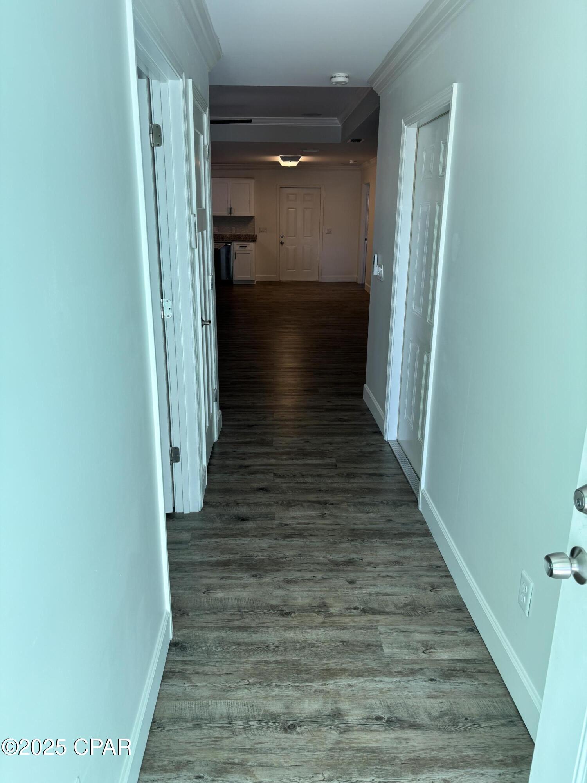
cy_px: 392
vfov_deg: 67.3
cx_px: 294
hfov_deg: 53.1
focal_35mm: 26
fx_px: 588
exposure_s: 1/121
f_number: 1.6
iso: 40
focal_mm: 5.96
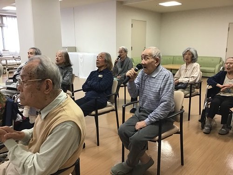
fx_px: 209
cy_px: 88
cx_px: 116
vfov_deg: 45.4
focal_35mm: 31
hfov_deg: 58.4
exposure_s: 1/30
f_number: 2.4
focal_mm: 3.3
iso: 50
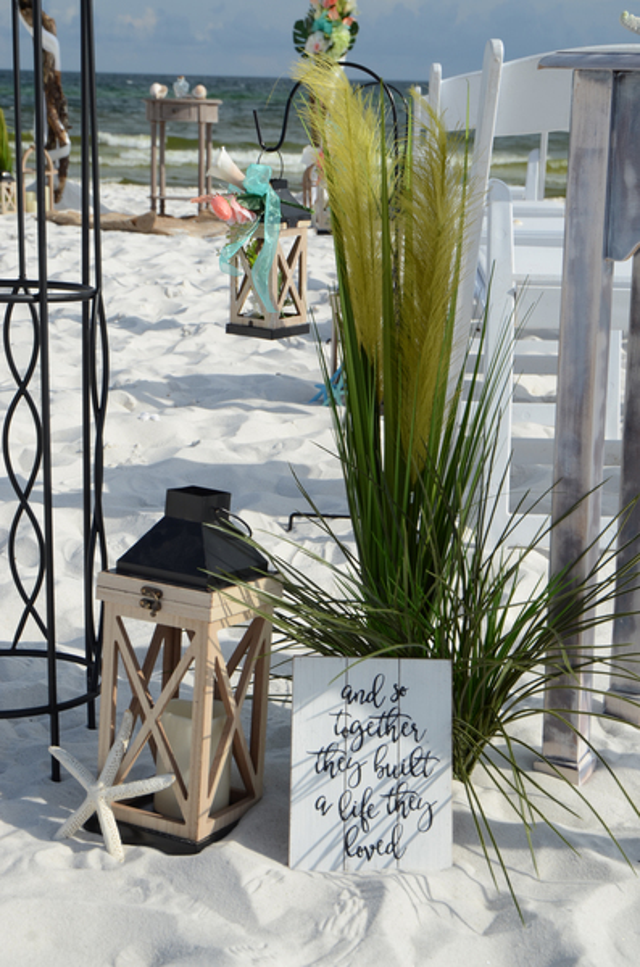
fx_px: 1608
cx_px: 320
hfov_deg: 22.5
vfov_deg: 33.5
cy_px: 484
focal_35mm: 60
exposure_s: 1/250
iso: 100
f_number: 10
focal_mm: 40
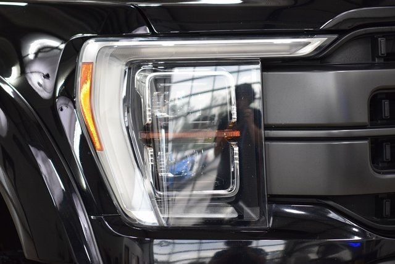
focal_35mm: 105
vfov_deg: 13.0
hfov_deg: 19.5
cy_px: 132
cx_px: 198
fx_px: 1152
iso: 1600
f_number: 2.8
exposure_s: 1/125
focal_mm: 70
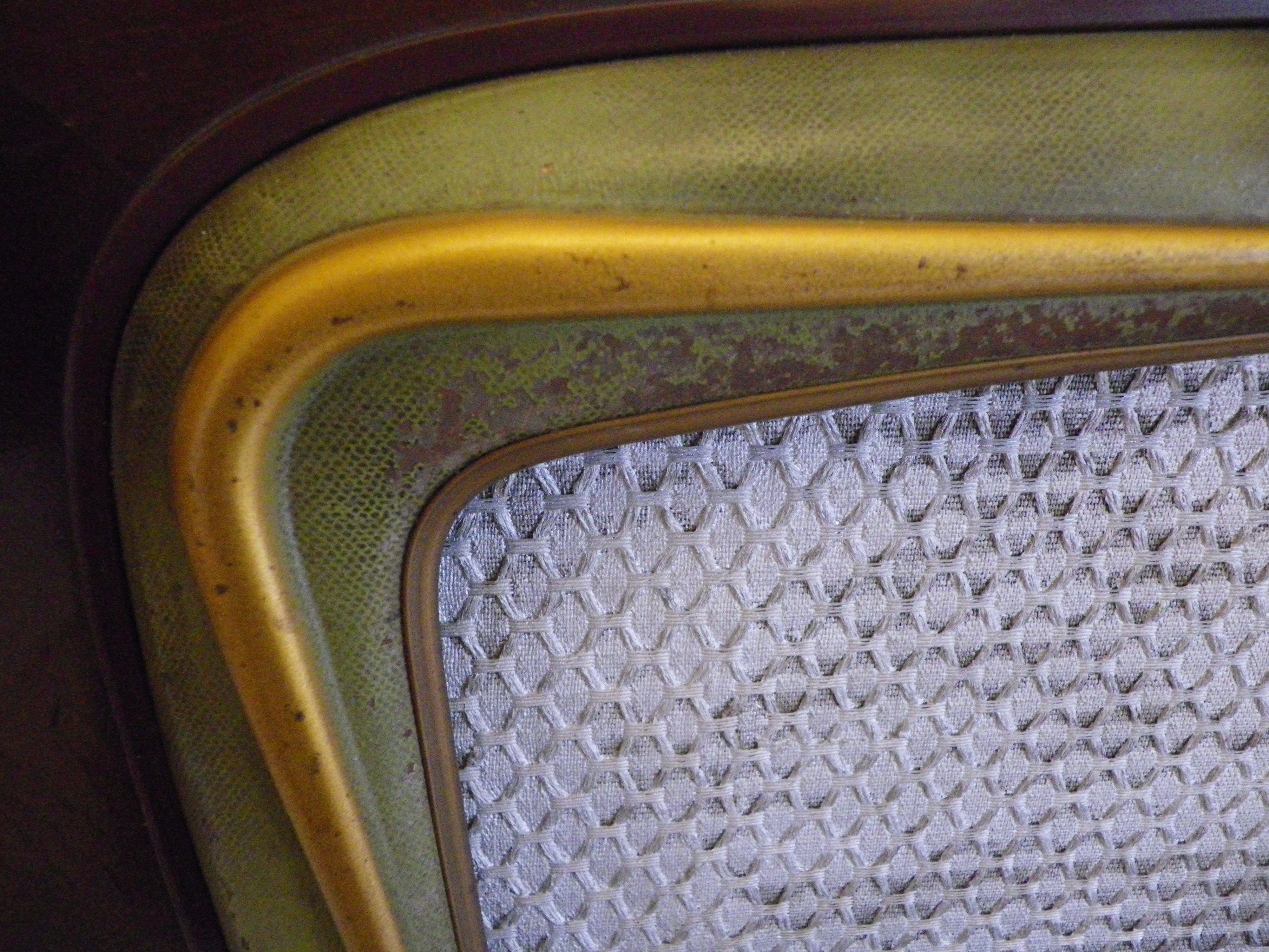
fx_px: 1026
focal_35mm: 28
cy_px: 476
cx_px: 634
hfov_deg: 63.4
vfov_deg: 49.7
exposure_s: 1/60
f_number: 2.6
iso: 800
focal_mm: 4.9
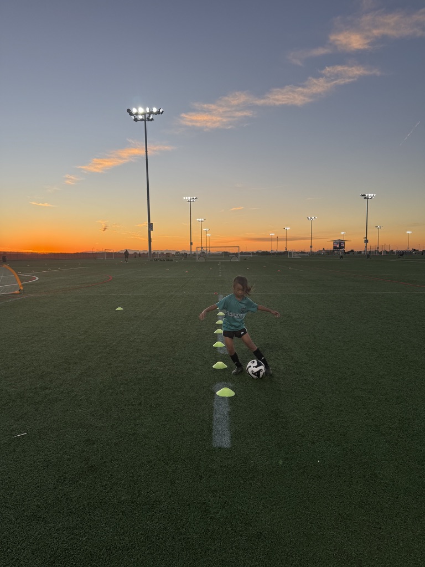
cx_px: 212
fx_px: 393
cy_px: 284
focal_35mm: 24
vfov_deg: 71.6
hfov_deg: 56.8
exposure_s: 1/773
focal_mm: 6.76
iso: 80
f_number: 1.78
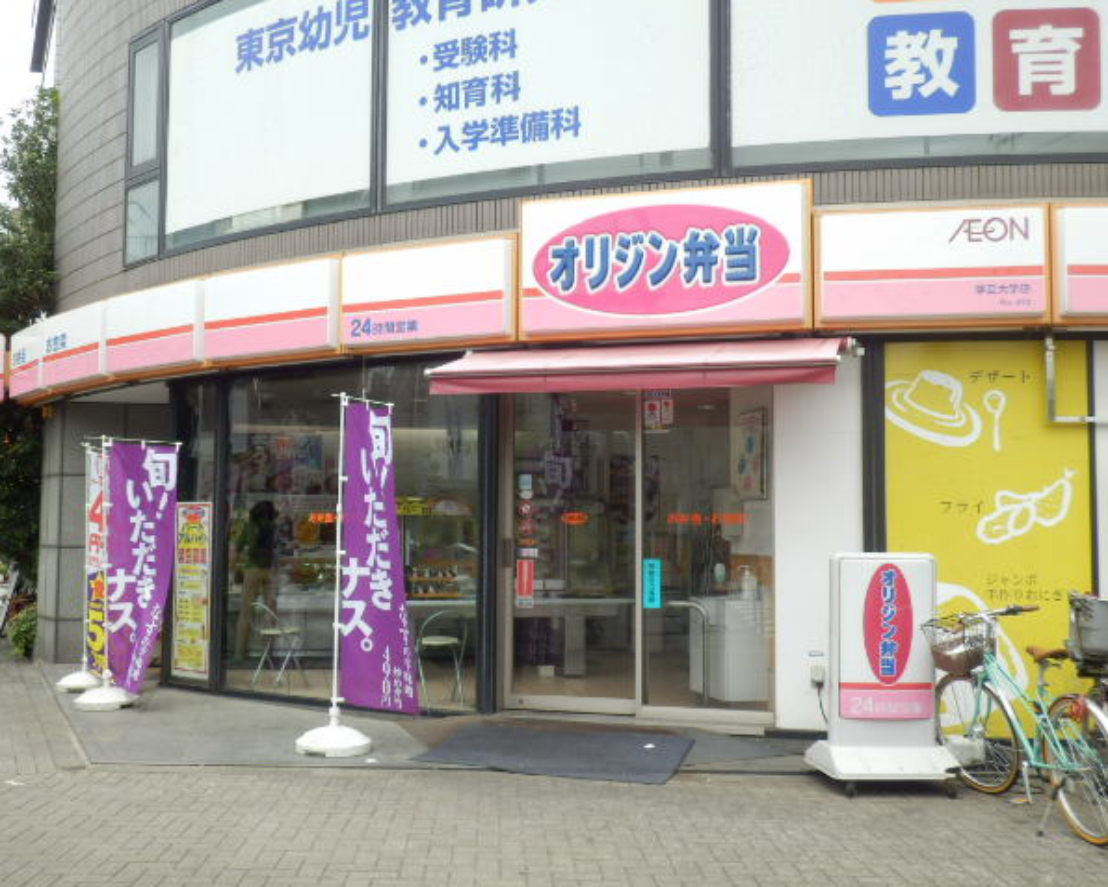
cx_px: 517
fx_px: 1443
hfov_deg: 42.0
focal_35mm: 44
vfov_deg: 34.2
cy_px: 444
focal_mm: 7.4
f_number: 4
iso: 80
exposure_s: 1/320
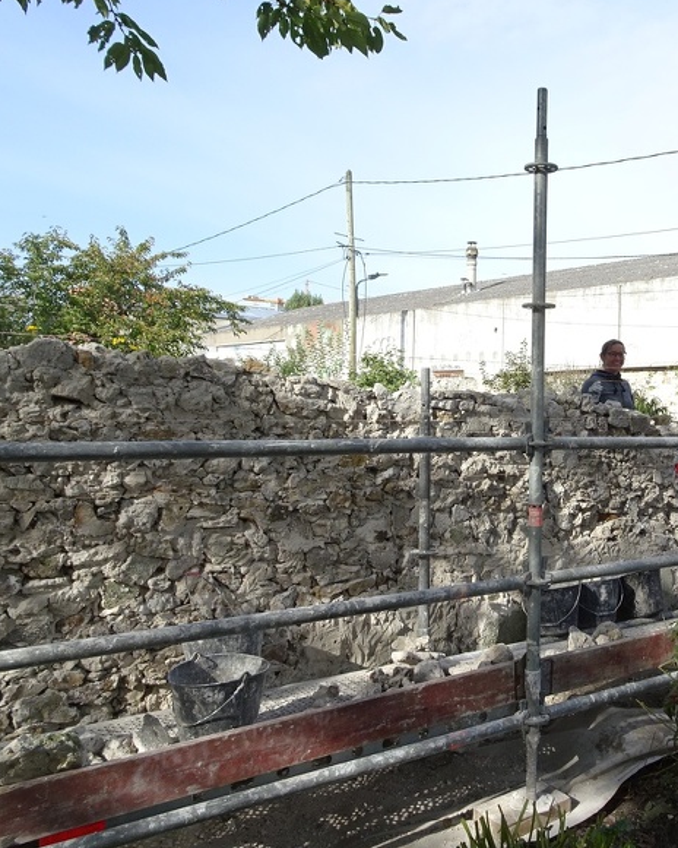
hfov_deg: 44.5
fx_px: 803
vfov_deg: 55.7
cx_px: 498
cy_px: 418
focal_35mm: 32
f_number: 3.5
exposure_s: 1/400
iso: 80
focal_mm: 4.1
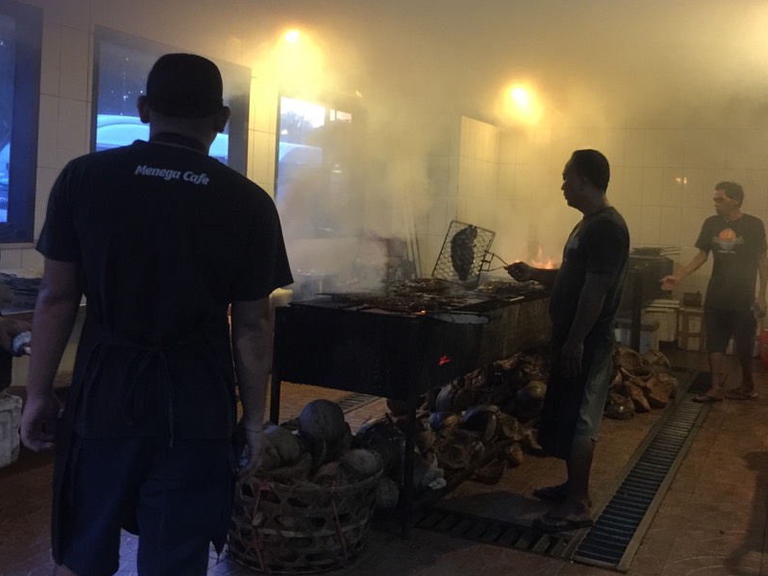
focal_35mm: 37
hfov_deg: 50.0
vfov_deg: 38.5
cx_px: 439
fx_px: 821
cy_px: 231
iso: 160
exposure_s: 1/8
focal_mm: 4.15
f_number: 2.2
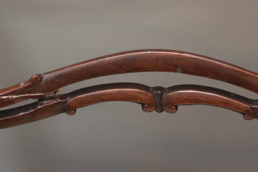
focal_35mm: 132
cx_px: 143
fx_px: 945
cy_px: 89
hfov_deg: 15.5
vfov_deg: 10.4
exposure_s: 1/60
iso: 3200
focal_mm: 55
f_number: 5.6
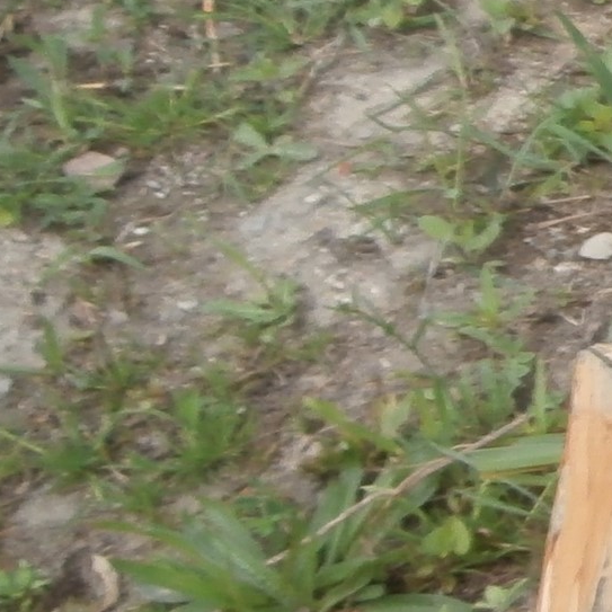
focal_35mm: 117
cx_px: 1467
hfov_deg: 12.0
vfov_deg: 14.9
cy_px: 256
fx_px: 2340
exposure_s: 1/800
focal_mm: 4.2
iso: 100
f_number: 3
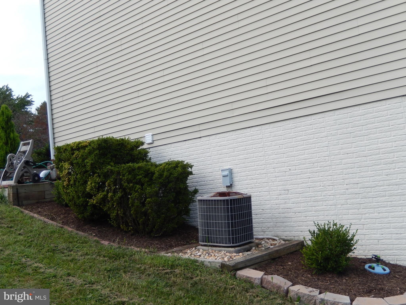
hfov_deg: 51.4
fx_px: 422
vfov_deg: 39.7
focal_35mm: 36
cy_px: 152
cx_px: 203
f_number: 4
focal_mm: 6.5
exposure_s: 1/250
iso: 140
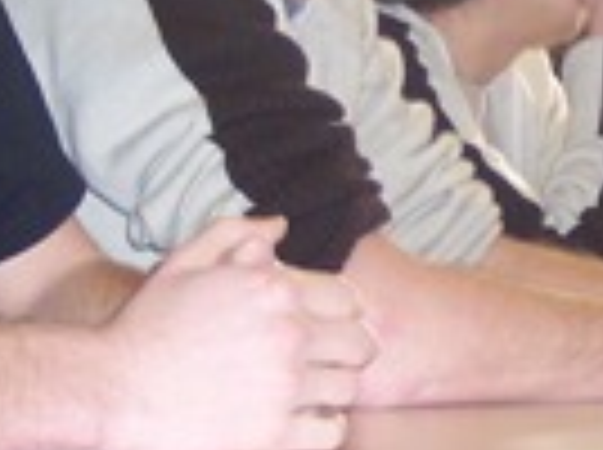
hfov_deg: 10.6
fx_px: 3182
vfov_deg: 8.1
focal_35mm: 183
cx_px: 803
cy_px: 115
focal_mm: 8
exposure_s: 1/45
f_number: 2.8
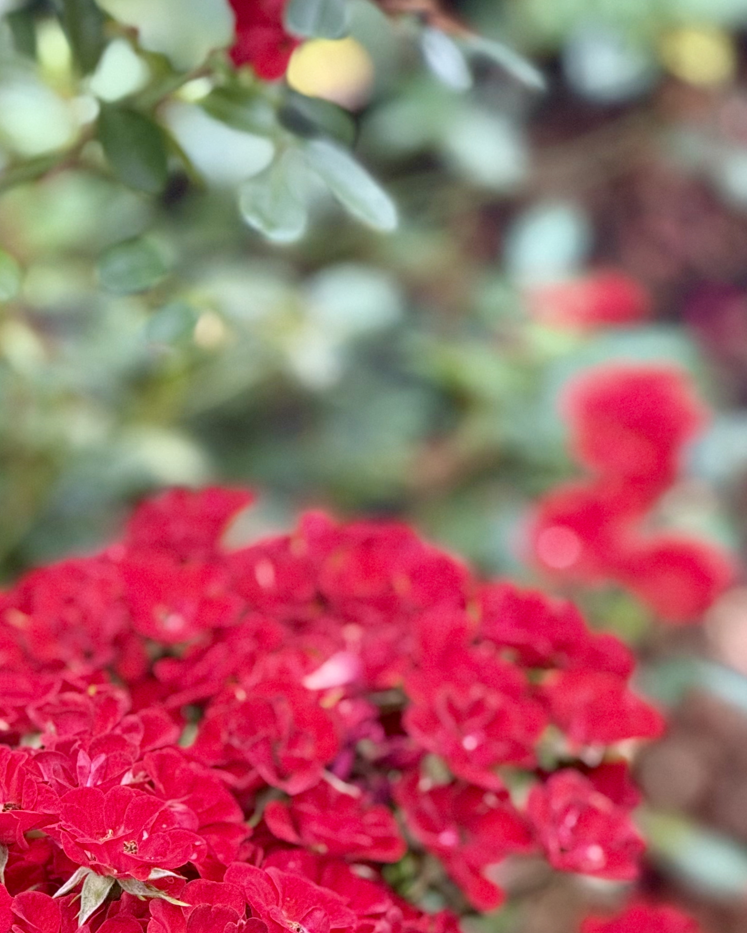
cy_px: 908
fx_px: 6355
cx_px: 111
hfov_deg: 6.7
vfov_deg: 8.4
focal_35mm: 230
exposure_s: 1/99
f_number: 2.8
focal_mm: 15.66
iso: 400
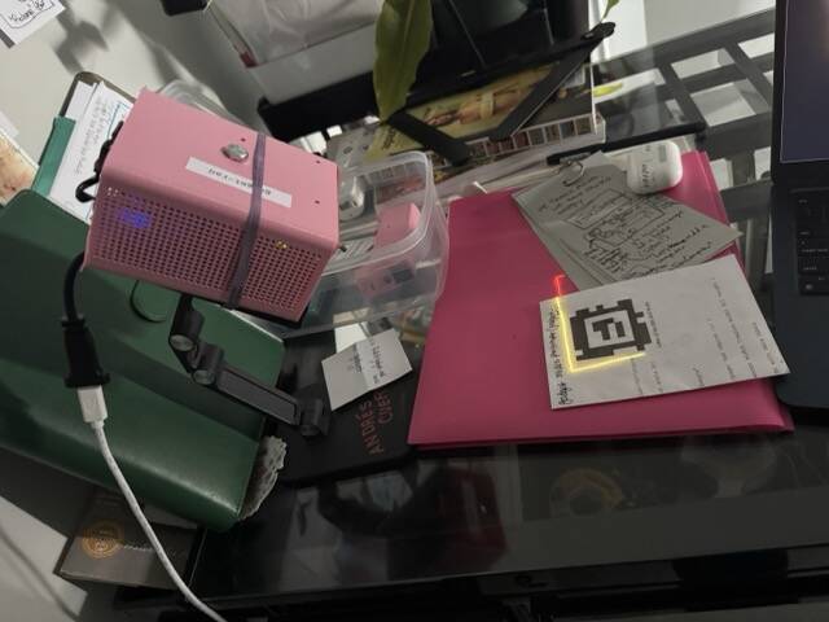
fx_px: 575
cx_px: 414
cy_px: 311
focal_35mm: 24
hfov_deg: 71.6
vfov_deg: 56.8
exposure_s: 1/30
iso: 1000
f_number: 1.78
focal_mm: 6.76
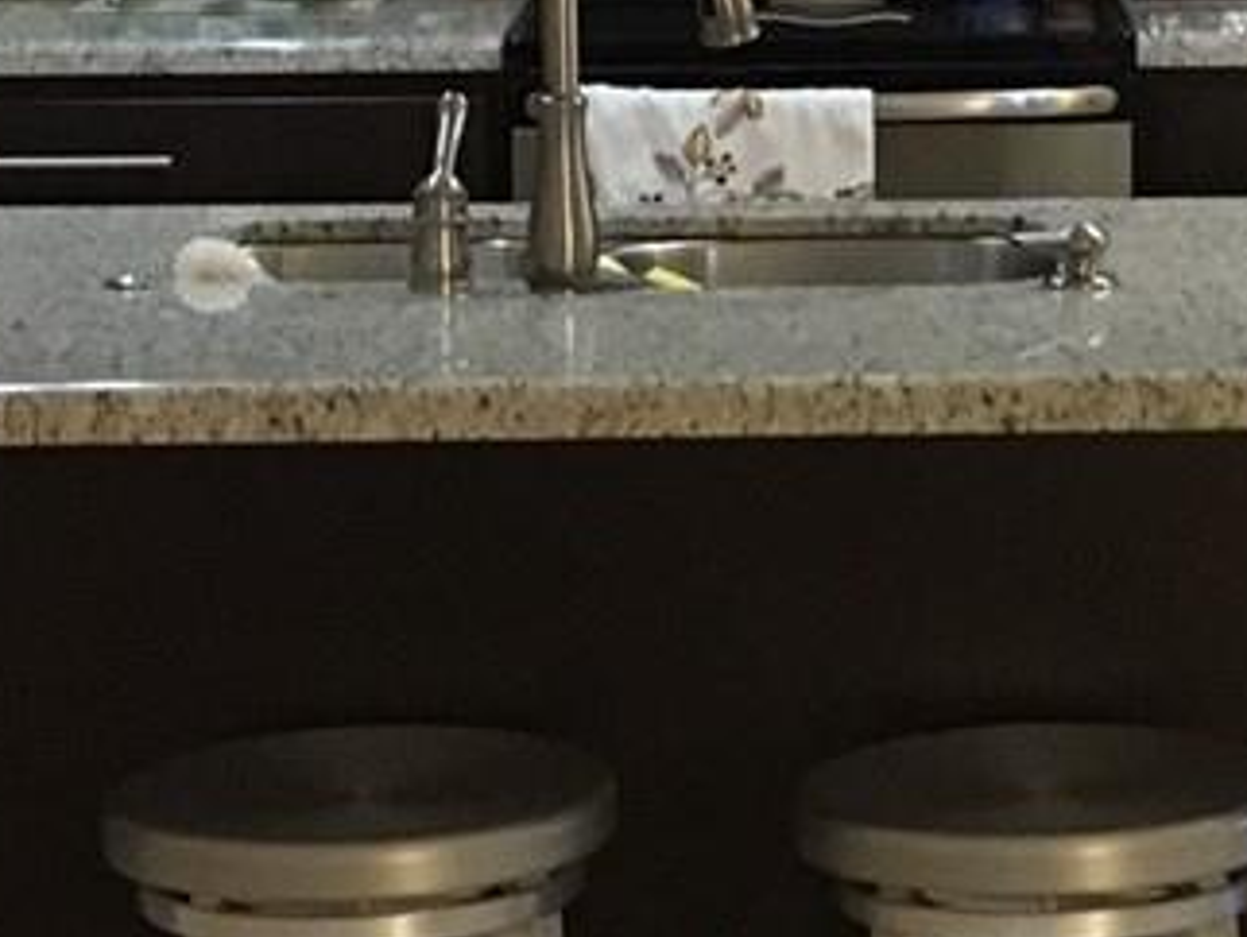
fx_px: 5191
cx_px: 1305
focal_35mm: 144
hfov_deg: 13.5
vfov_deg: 10.3
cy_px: 77
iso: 200
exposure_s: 1/30
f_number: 2.2
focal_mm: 4.15
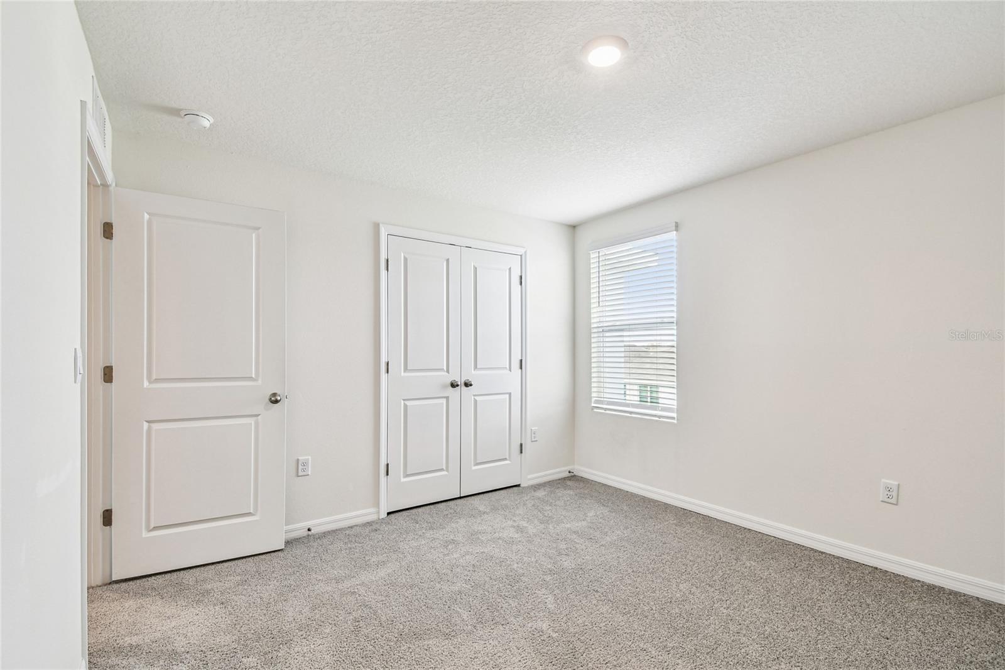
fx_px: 419
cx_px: 502
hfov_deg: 100.4
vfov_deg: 77.3
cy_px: 335
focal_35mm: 15
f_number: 7.1
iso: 100
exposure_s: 1/10
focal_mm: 10
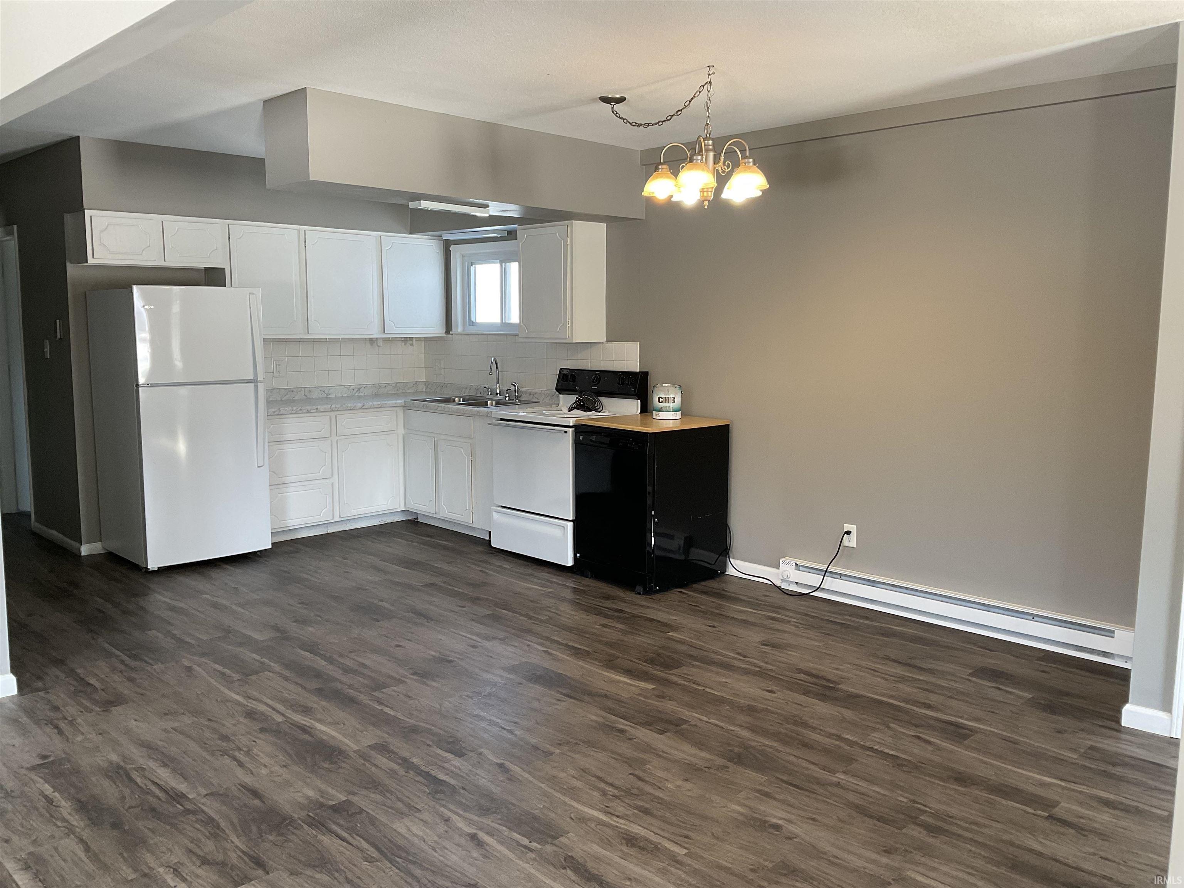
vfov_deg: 48.2
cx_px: 592
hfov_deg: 61.7
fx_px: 992
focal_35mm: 29
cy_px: 444
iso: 50
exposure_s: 1/60
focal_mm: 3
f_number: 1.8
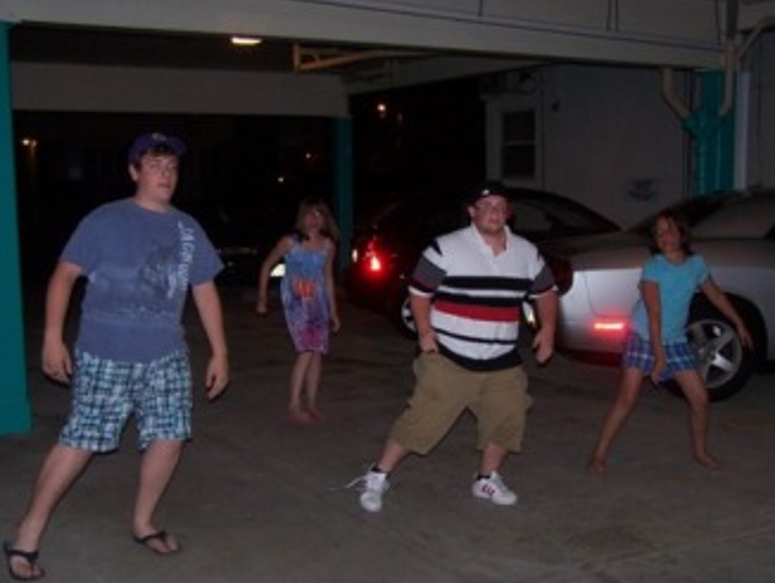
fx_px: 963
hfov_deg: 43.8
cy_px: 311
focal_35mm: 43
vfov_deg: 33.6
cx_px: 397
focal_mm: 6.7
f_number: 2.8
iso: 140
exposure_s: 1/60
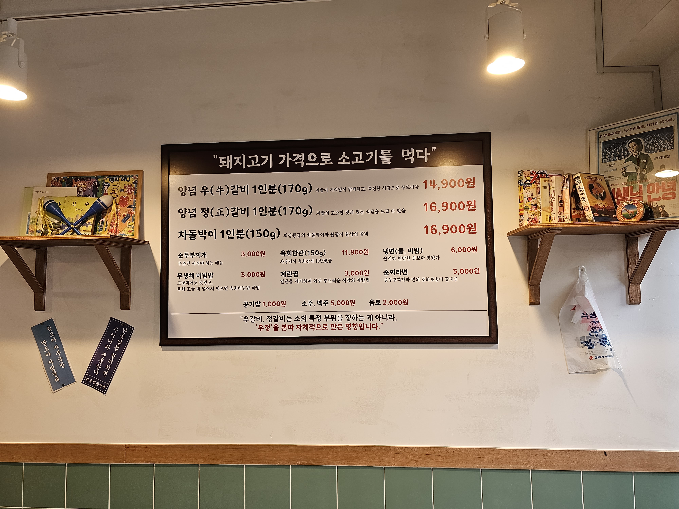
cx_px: 340
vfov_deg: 58.9
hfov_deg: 73.9
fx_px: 451
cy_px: 254
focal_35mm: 23
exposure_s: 1/120
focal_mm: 6.3
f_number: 1.7
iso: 160
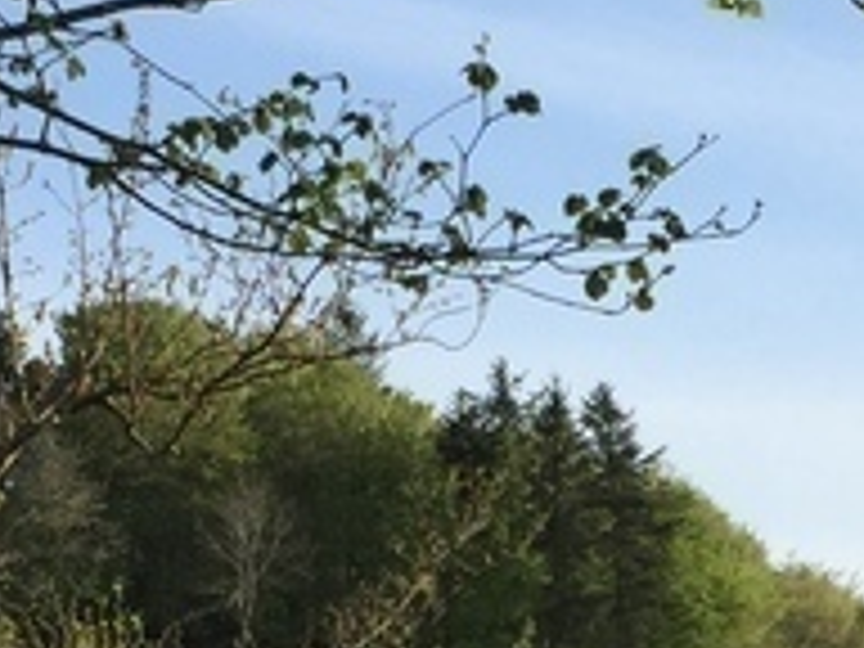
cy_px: 873
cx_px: 621
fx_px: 3869
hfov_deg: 12.7
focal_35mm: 155
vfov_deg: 9.4
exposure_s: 1/1721
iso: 32
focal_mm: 4.15
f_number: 2.2
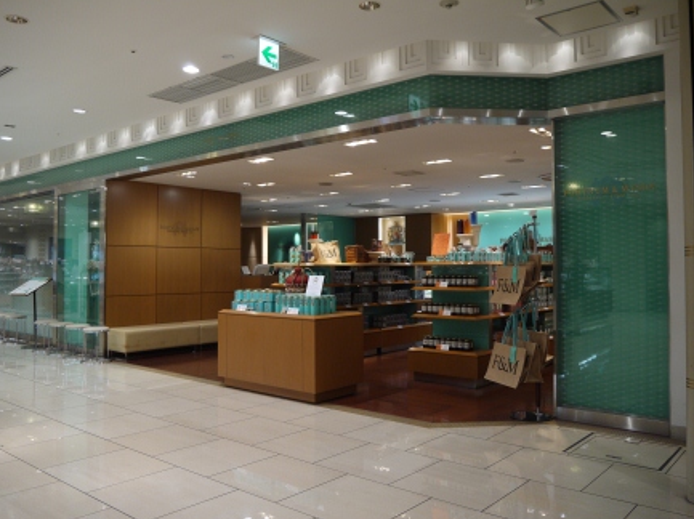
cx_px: 349
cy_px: 251
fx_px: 581
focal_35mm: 29
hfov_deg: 61.7
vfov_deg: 48.2
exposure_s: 1/60
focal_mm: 14
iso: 200
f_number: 3.5
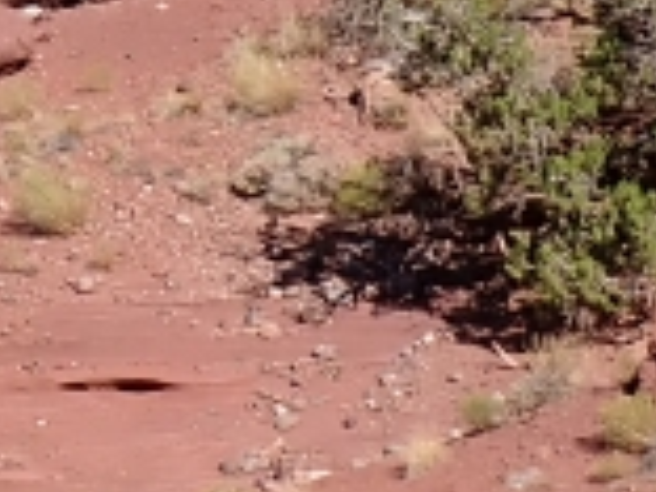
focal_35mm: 160
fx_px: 3032
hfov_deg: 11.7
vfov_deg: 9.1
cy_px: -114
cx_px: -391
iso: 100
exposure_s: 1/250
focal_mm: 4.5
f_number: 8
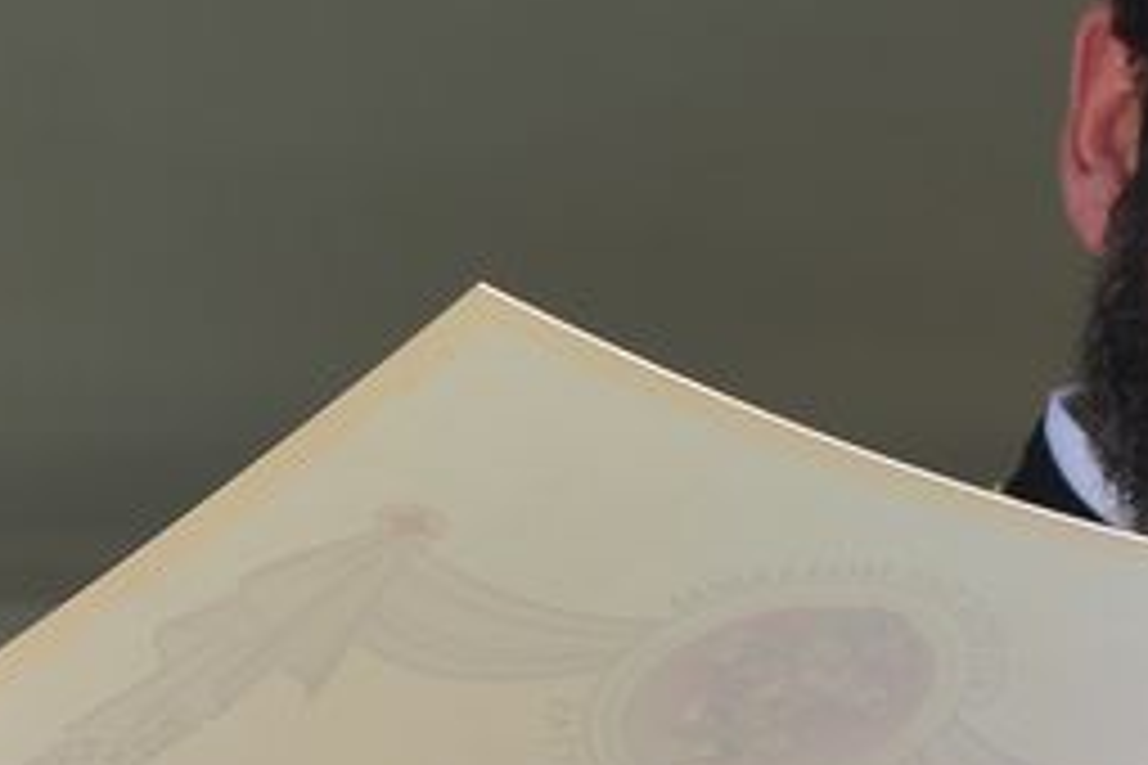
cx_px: 1175
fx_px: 14891
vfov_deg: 2.9
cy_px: 614
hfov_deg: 4.4
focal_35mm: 467
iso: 100
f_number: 4.5
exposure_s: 1/250
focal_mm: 62
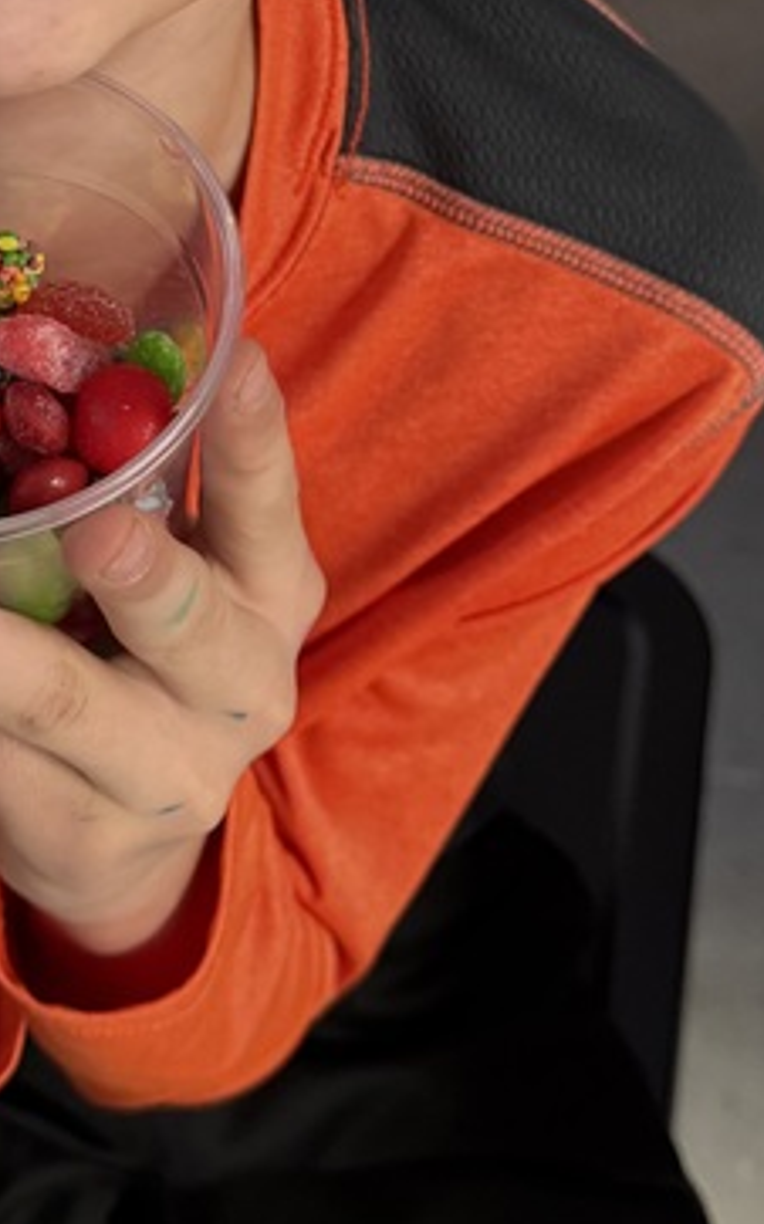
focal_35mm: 72
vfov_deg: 28.0
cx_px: 17
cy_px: 254
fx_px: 2401
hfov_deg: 17.7
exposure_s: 1/60
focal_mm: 6.76
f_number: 1.78
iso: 400
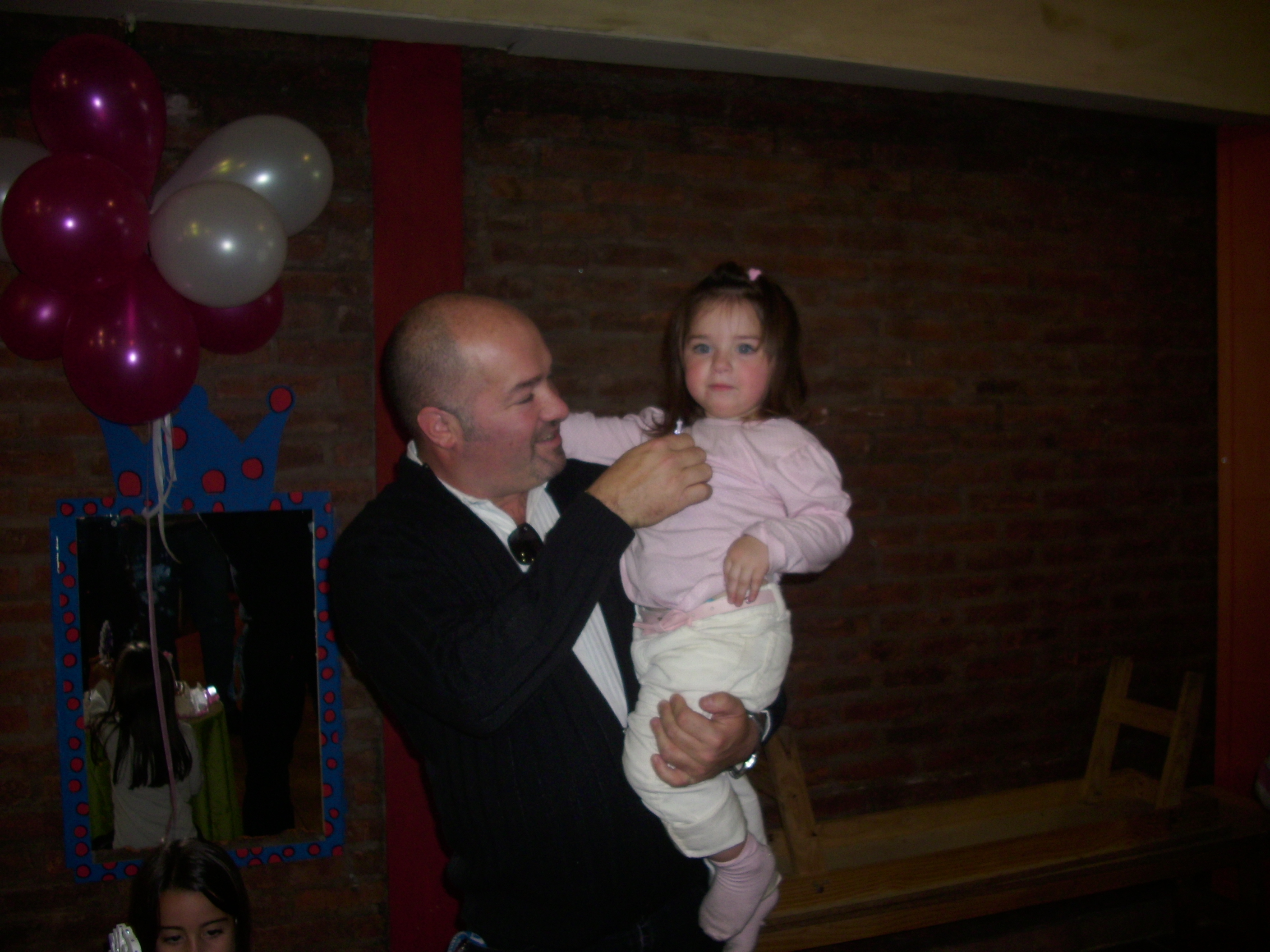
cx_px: 635
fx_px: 1137
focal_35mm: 31
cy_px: 476
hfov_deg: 58.4
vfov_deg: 45.4
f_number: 2.8
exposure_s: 1/30
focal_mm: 6.2
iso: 50
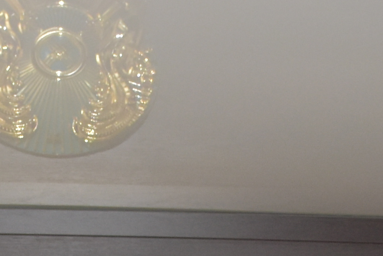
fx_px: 1830
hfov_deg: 11.9
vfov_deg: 7.4
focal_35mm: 172
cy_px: 636
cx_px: 163
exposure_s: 1/100
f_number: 5
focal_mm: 18
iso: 800
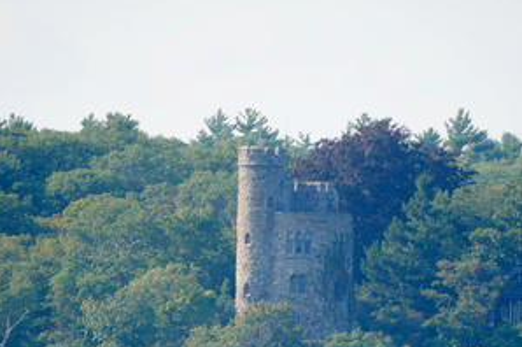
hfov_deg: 2.8
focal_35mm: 738
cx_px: 261
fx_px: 10689
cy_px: 340
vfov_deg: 1.9
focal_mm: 264
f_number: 5.4
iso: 250
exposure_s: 1/640
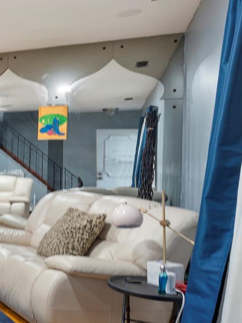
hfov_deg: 23.4
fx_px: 419
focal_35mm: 45
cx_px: -150
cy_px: 159
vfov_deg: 42.1
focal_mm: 16
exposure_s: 25
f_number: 8
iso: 100
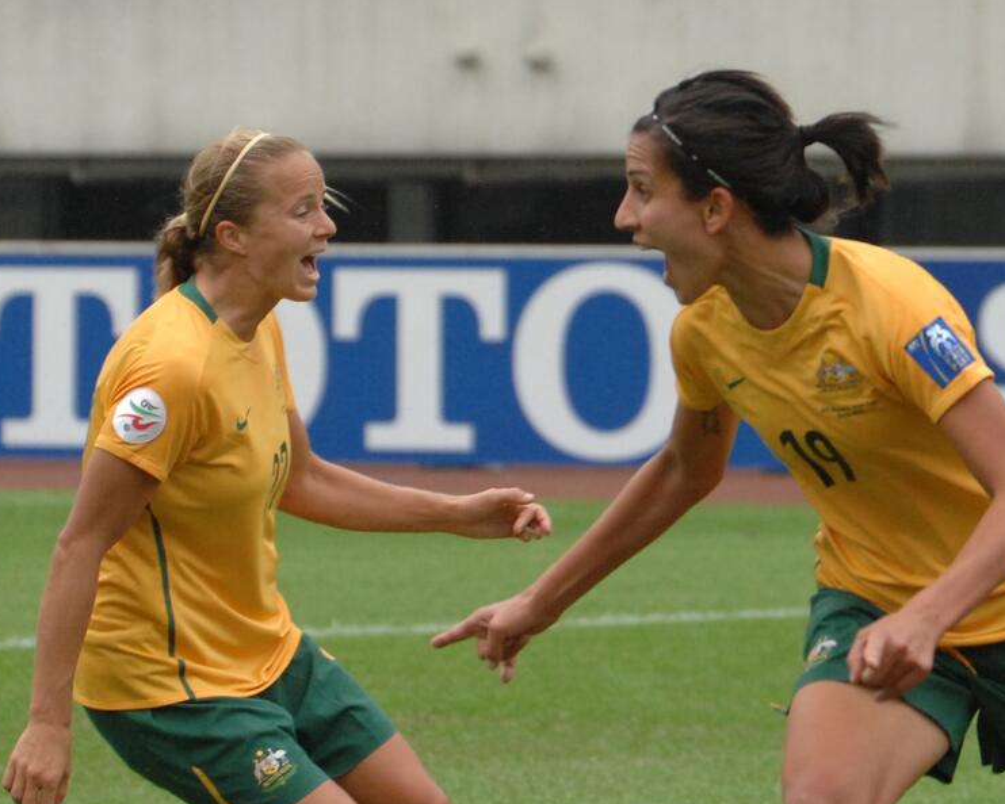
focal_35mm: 255
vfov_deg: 6.1
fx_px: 7587
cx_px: 641
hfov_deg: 7.6
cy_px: 449
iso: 500
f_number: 4
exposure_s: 1/750
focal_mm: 112
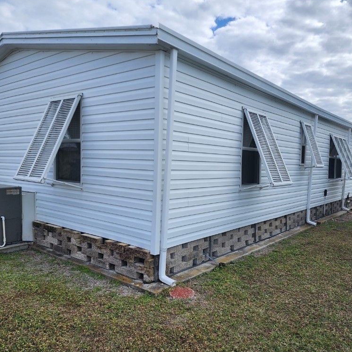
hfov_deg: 57.2
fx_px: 322
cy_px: 171
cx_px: 189
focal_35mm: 28
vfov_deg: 57.3
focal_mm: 6.4
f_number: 1.8
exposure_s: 1/1501
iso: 12
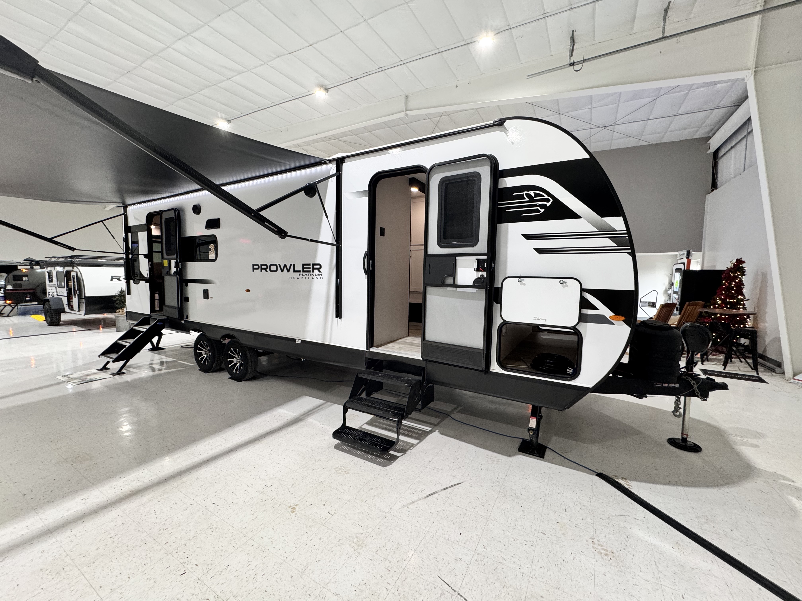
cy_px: 300
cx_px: 401
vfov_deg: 85.7
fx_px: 324
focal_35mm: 14
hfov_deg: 102.1
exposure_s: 1/99
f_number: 2.2
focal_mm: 2.22
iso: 160
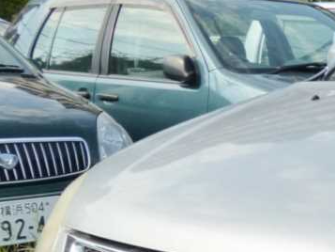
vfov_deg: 14.7
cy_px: 275
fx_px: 949
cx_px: 501
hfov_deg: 17.9
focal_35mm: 98
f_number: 3
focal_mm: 4.8
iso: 160
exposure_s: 1/1300
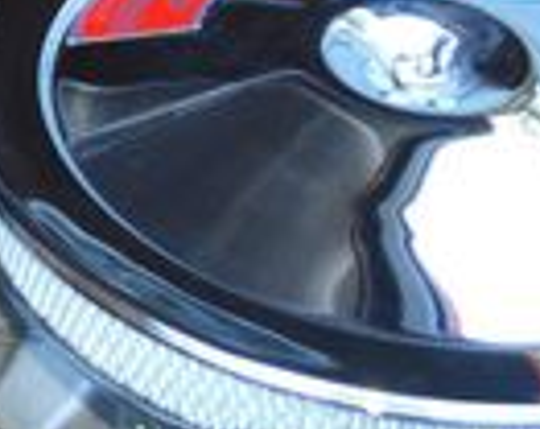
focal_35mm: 152
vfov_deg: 10.0
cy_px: -85
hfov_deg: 12.1
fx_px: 2422
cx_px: -293
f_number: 4
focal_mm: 22
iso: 200
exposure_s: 1/60
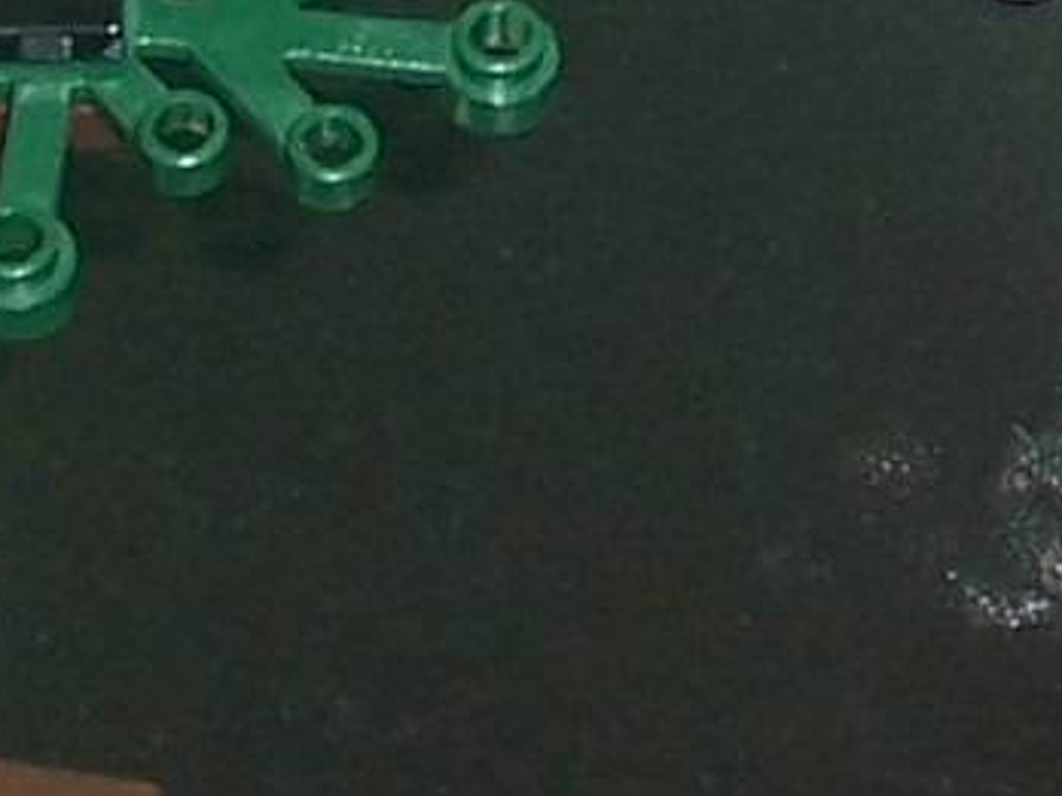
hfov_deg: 4.9
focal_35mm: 390
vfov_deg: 3.7
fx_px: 11965
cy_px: -1394
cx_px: 2740
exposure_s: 1/60
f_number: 3.4
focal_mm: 8.6
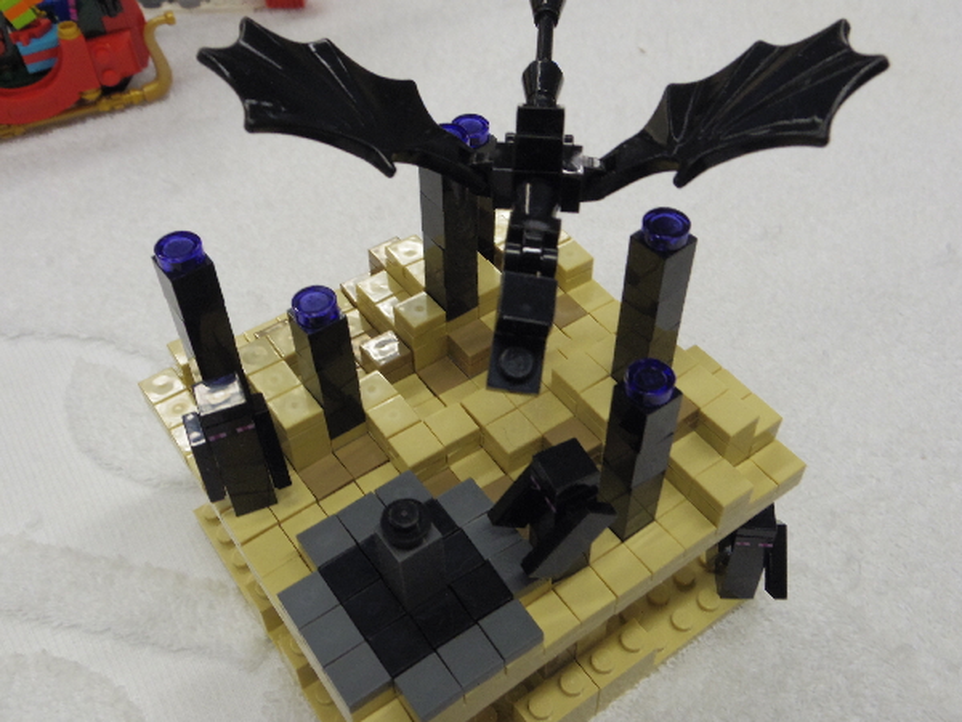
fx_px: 945
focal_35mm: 34
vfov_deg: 41.8
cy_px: 361
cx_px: 481
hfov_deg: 54.0
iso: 400
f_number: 4.5
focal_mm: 6.2
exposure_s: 1/50
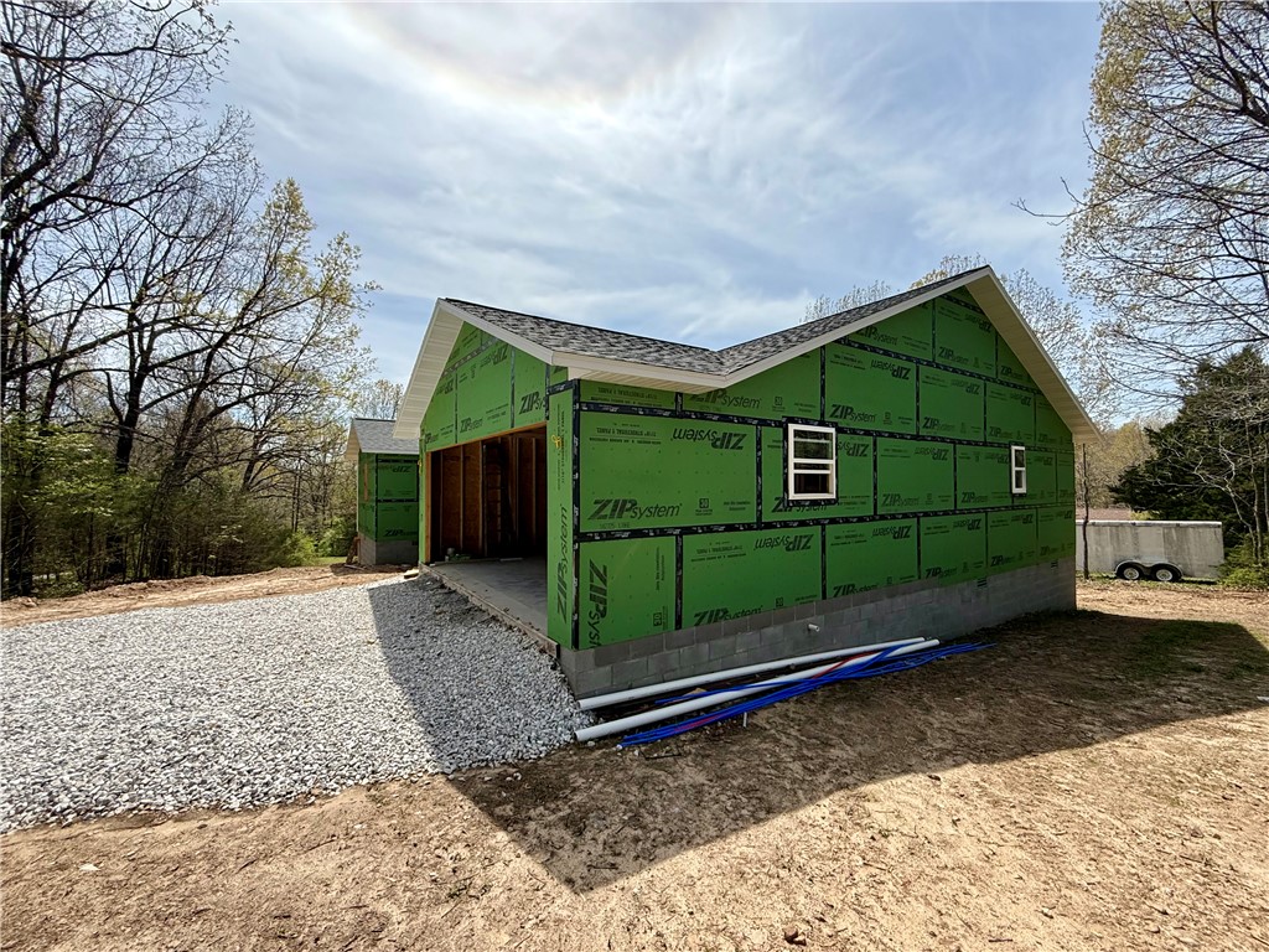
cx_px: 634
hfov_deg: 102.1
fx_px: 513
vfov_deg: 85.7
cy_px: 476
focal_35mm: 14
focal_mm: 2.22
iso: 64
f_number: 2.2
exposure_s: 1/2024
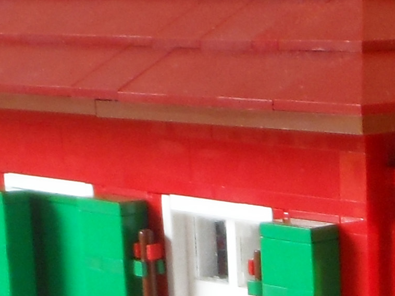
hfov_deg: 12.8
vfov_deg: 9.3
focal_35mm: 152
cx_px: 435
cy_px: 552
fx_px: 1734
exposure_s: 1/30
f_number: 3.2
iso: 160
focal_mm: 4.5
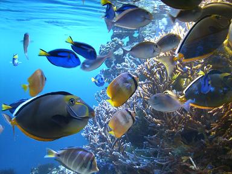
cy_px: 87
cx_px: 116
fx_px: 255
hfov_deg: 49.0
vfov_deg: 37.7
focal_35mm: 38
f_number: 2.7
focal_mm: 6.2
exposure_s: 1/40
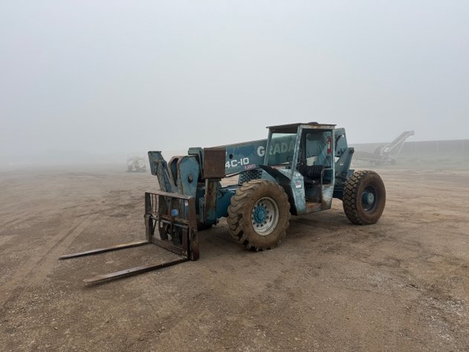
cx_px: 234
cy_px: 176
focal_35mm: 24
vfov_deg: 56.8
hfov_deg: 71.6
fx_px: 325
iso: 80
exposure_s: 1/3279
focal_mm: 6.76
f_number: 1.78
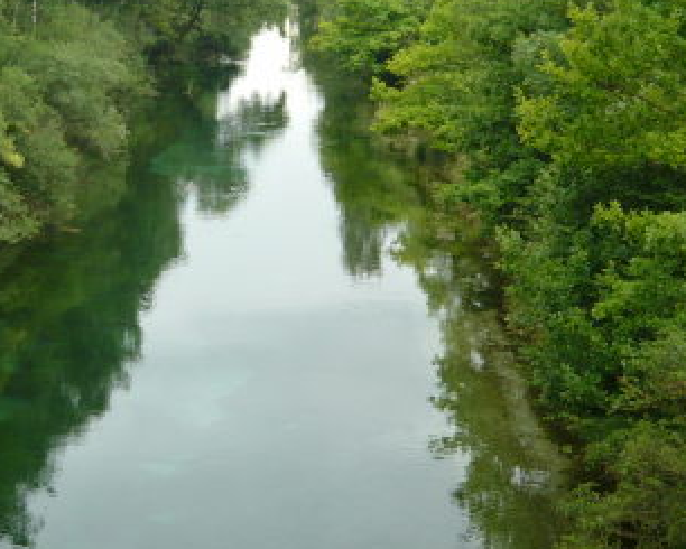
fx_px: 1625
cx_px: 211
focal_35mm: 80
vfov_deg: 19.2
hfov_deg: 23.7
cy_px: 202
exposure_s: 1/250
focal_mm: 6.3
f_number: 2.9
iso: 100
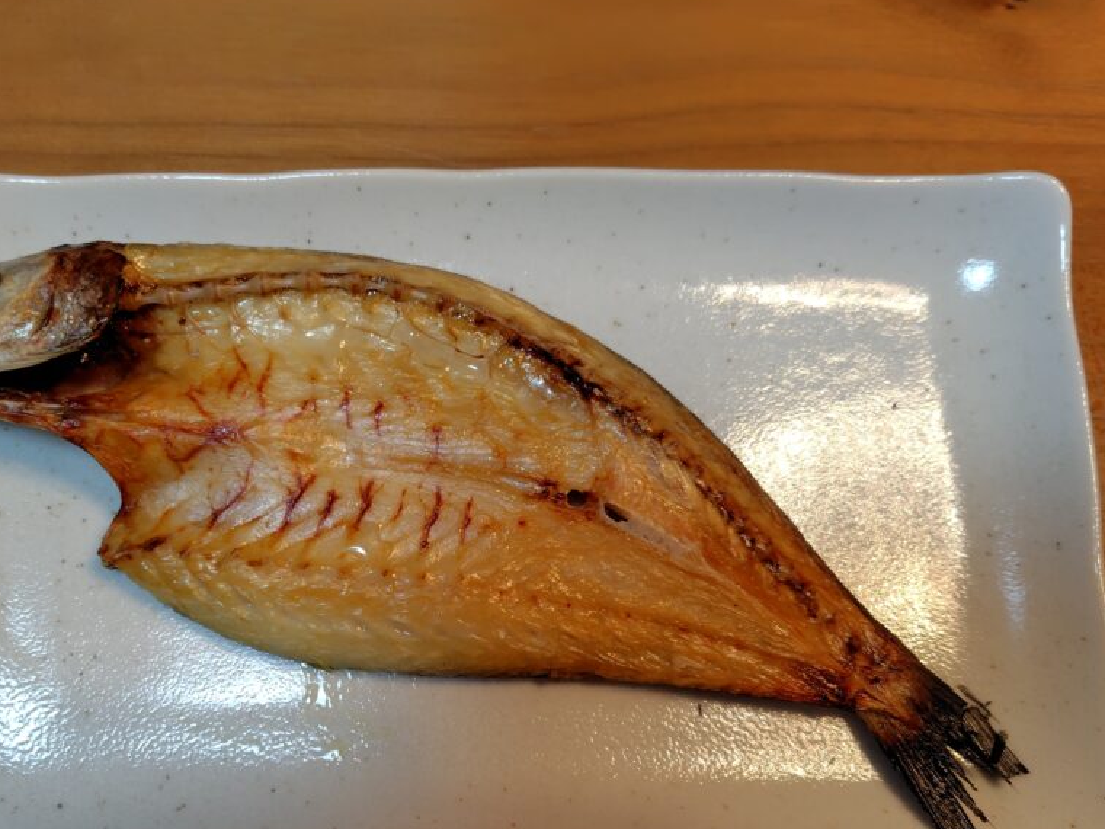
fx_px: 990
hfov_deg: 57.8
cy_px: 538
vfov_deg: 44.9
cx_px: 432
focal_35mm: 31
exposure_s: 1/120
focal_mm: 5.6
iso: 153
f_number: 1.9
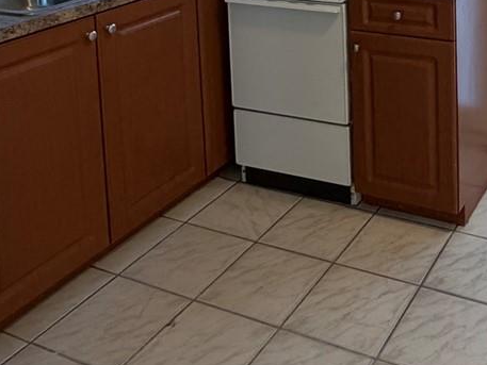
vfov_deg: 25.6
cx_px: 422
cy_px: -105
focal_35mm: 49
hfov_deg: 36.9
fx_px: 690
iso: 320
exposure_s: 1/120
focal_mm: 2.22
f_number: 2.2
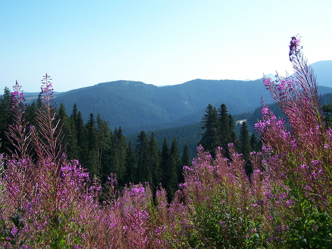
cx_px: 166
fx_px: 384
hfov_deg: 46.8
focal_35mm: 40
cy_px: 124
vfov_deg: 36.0
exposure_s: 1/1000
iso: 80
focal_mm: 6.7
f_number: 2.8
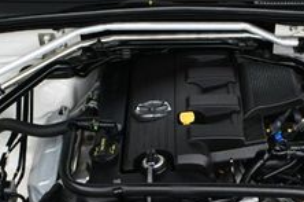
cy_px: 227
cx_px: 194
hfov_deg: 25.9
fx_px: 657
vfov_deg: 16.8
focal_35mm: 78
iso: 200
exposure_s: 1/250
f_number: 6.3
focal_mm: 18
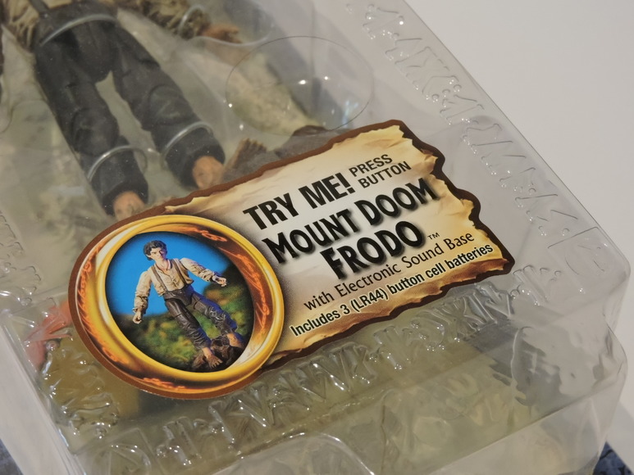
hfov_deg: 23.0
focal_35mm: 85
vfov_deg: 17.4
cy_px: 238
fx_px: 1557
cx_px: 317
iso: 800
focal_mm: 15.2
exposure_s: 1/80
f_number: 4.5
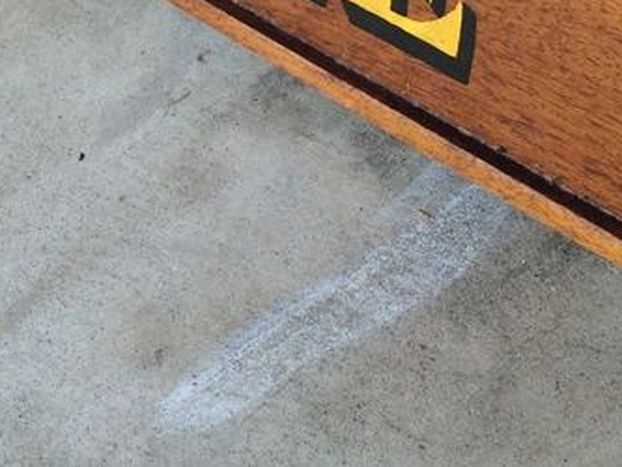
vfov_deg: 17.4
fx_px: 1456
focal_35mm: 81
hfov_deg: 24.1
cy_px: -91
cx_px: 291
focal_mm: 4.12
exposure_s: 1/342
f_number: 2.2
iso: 32
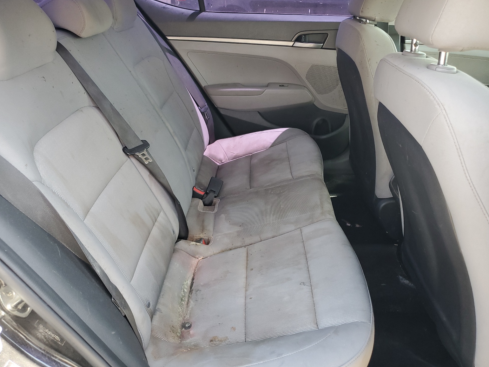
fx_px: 381
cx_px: 236
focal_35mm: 27
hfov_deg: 65.3
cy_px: 184
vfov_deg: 51.4
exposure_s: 1/120
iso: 73
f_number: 1.5
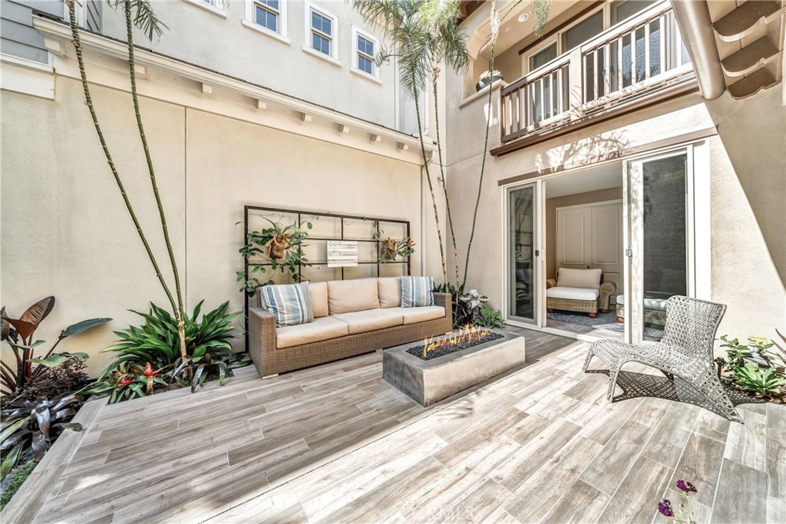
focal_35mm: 12
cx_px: 393
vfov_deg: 90.0
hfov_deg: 112.6
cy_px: 262
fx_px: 262
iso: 400
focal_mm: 12
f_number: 8
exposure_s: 1/200
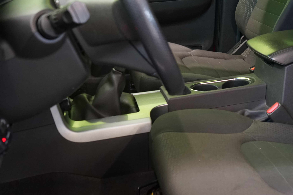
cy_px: 40
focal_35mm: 55
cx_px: 265
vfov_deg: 24.2
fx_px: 448
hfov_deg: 34.2
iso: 2000
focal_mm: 30
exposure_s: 1/20
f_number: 5.6
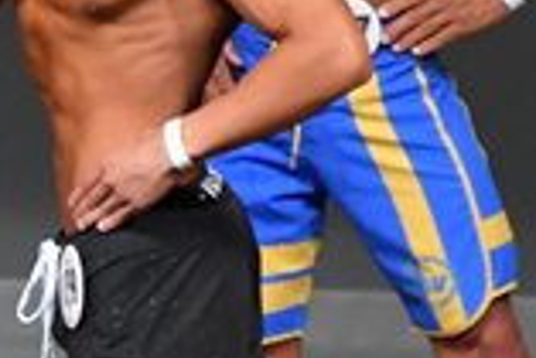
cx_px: -575
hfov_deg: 1.2
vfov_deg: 0.8
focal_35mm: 1698
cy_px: 194
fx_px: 25304
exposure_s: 1/400
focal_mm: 230
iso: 4000
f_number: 5.6
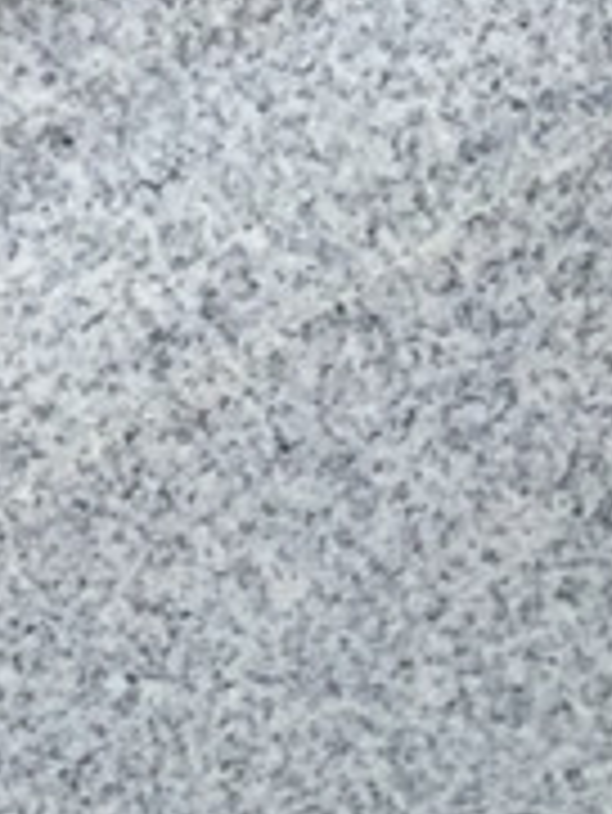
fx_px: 3626
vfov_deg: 12.2
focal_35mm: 154
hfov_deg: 9.2
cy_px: 1203
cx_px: 1080
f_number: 2.4
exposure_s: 1/433
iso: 25
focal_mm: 3.3
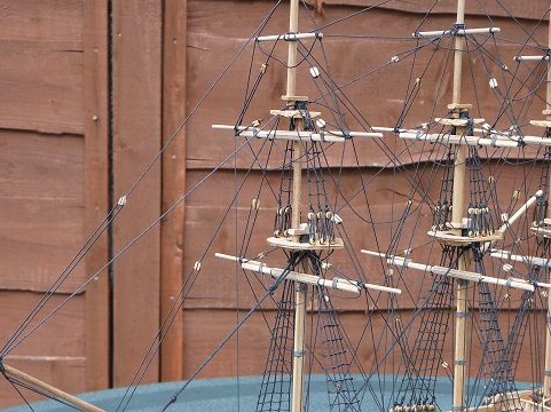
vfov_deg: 19.9
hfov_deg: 26.5
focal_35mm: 73
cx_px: 369
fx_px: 1161
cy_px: 330
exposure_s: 1/80
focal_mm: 7.7
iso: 80
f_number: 3.8
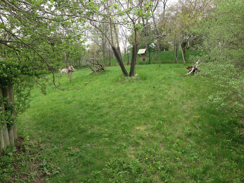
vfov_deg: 42.9
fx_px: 233
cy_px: 92
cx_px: 122
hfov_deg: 55.4
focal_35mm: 33
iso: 50
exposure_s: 1/337
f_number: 2.4
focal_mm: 4.13
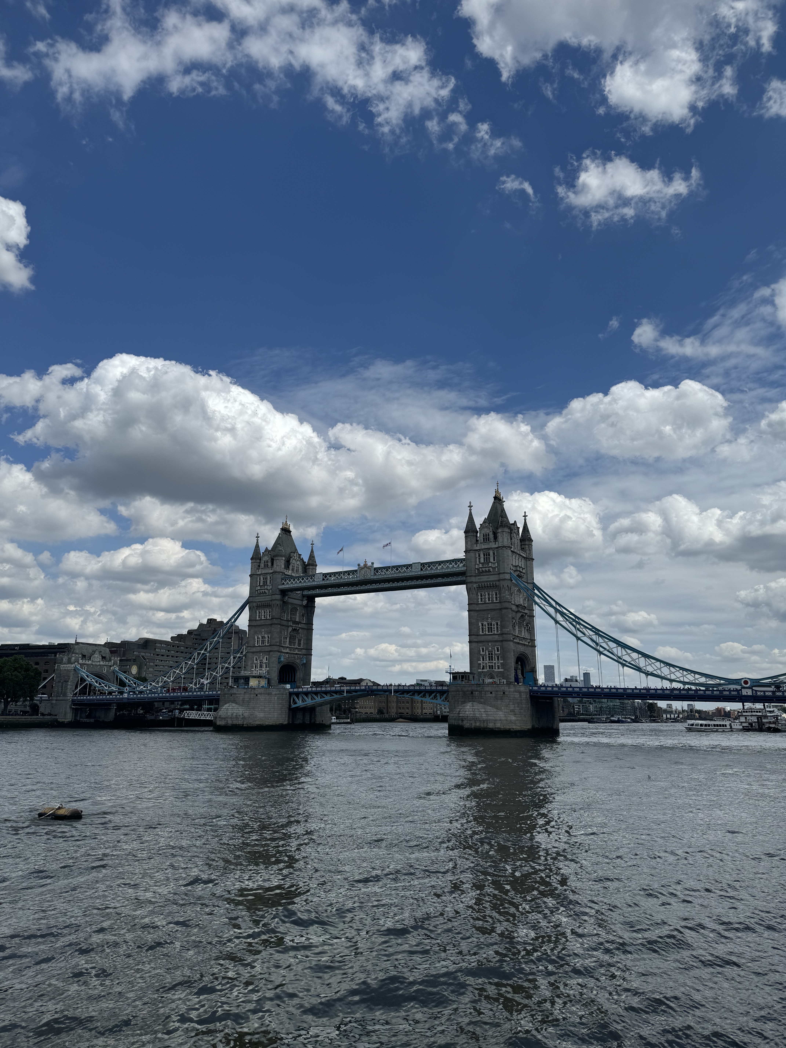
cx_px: 393
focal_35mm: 24
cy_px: 524
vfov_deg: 71.6
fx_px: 727
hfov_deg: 56.8
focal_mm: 6.86
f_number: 1.78
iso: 80
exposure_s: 1/9009
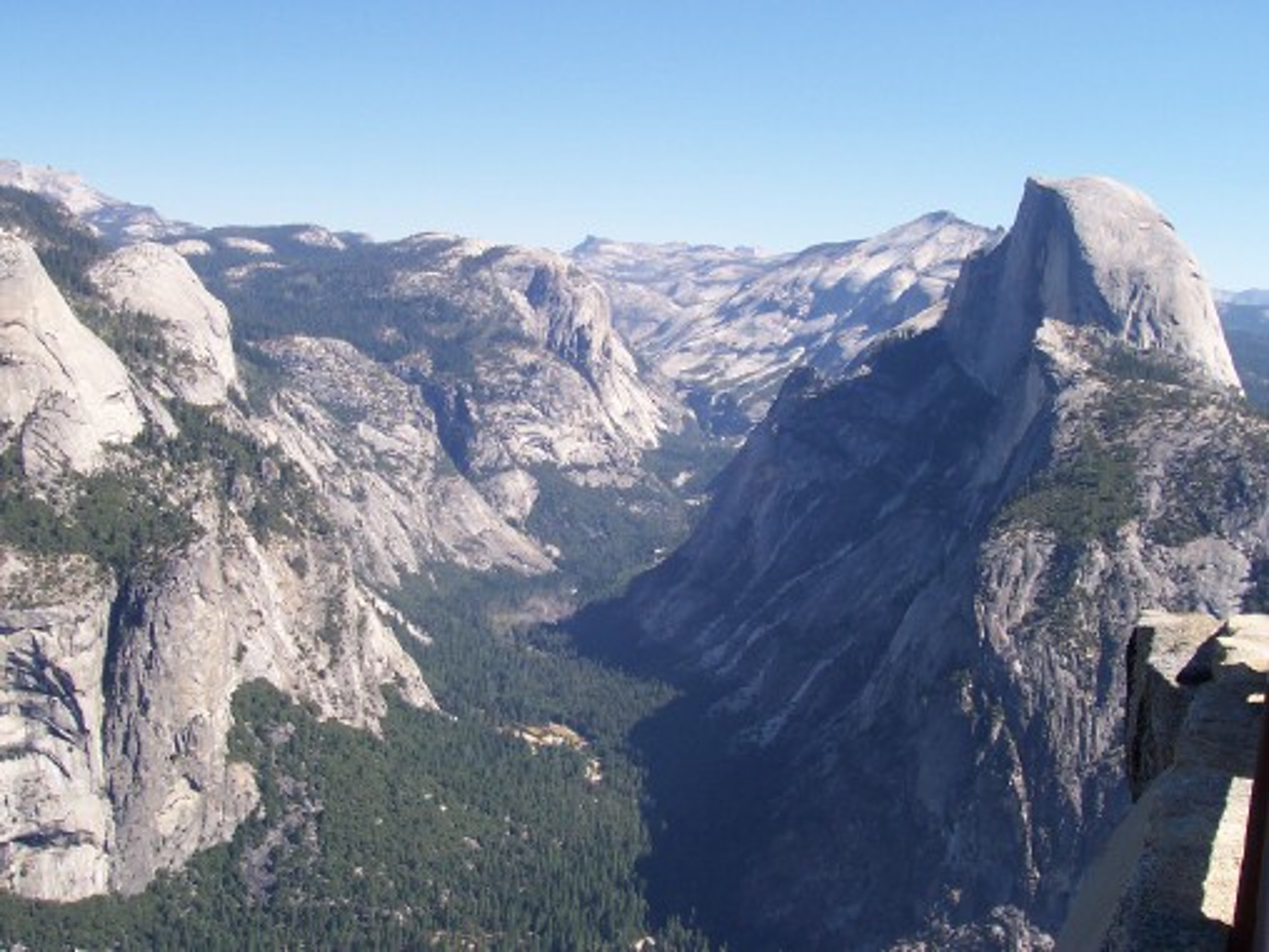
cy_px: 476
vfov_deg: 38.7
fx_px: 1356
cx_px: 634
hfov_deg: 50.1
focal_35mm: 37
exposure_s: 1/350
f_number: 5.6
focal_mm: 5.6
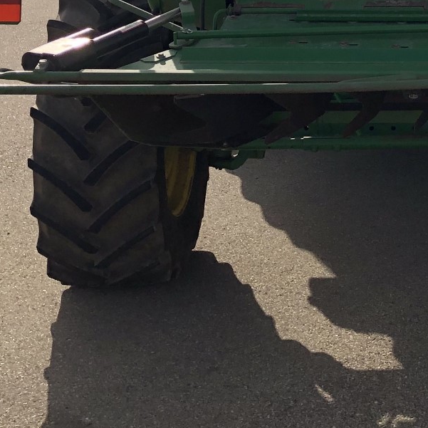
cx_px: 504
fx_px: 1245
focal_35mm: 89
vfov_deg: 18.1
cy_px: -142
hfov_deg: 18.5
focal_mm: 3.99
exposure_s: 1/3205
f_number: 1.8
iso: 20
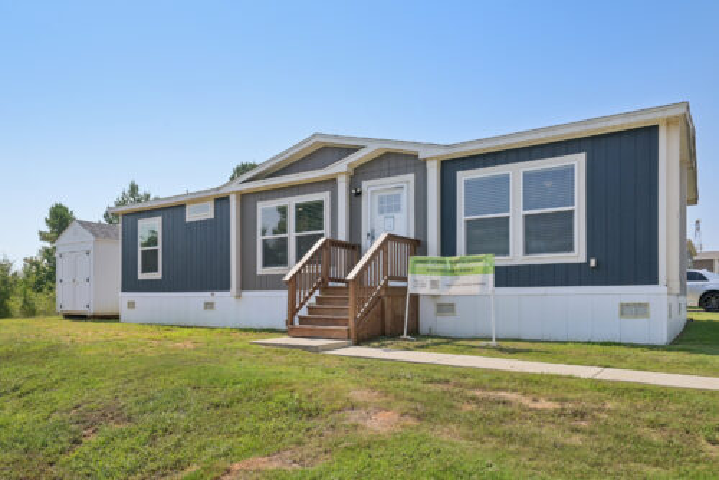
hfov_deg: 74.9
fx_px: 470
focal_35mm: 24
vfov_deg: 54.2
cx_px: 360
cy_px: 240
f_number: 8
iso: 400
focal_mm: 23.5
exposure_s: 1/1250
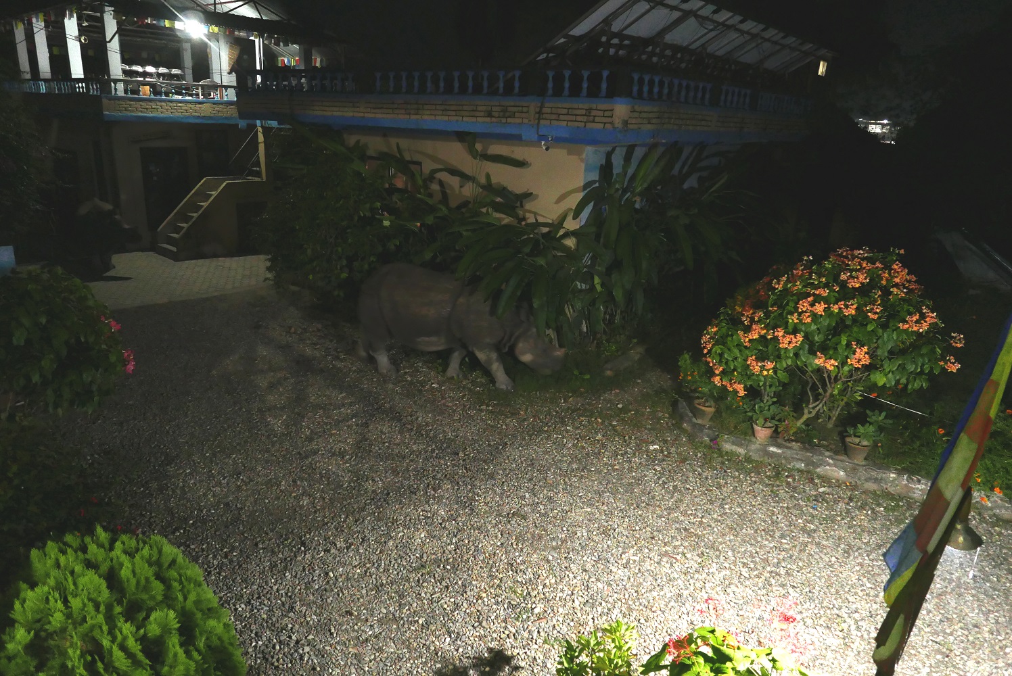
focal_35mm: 24
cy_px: 338
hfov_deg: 73.7
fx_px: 675
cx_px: 506
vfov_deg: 53.2
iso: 1600
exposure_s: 1/20
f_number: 1.7
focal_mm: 10.9
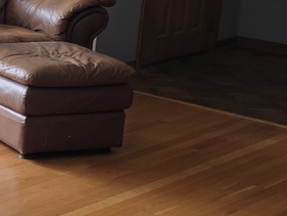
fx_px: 979
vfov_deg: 12.5
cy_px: 46
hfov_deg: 14.1
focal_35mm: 118
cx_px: -280
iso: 64
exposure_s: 1/120
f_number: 1.7
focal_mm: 6.3
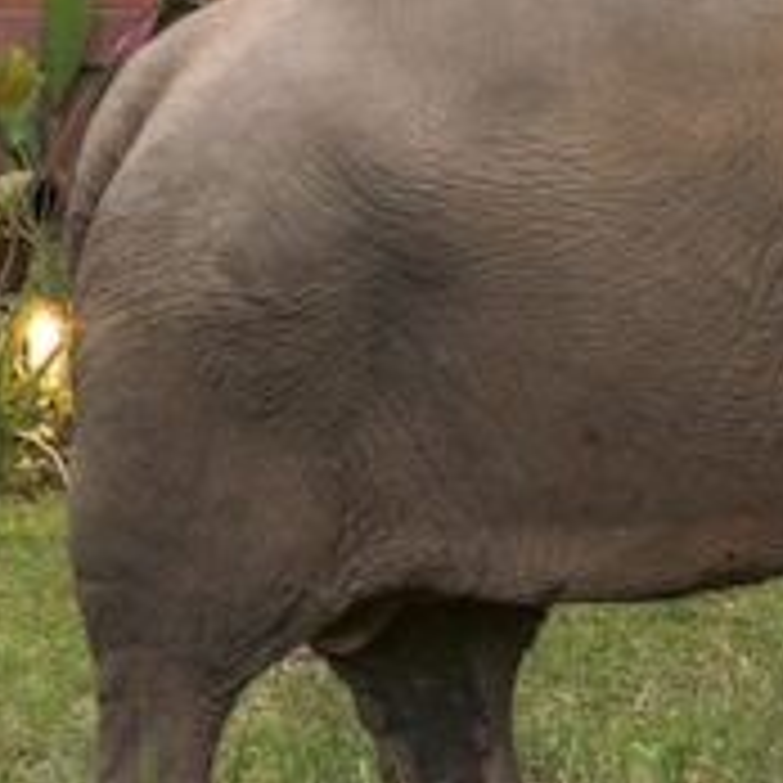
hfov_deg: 3.3
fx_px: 13435
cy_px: -54
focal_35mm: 525
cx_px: 2030
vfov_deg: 3.3
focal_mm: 105
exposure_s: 1/100
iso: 1600
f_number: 3.2
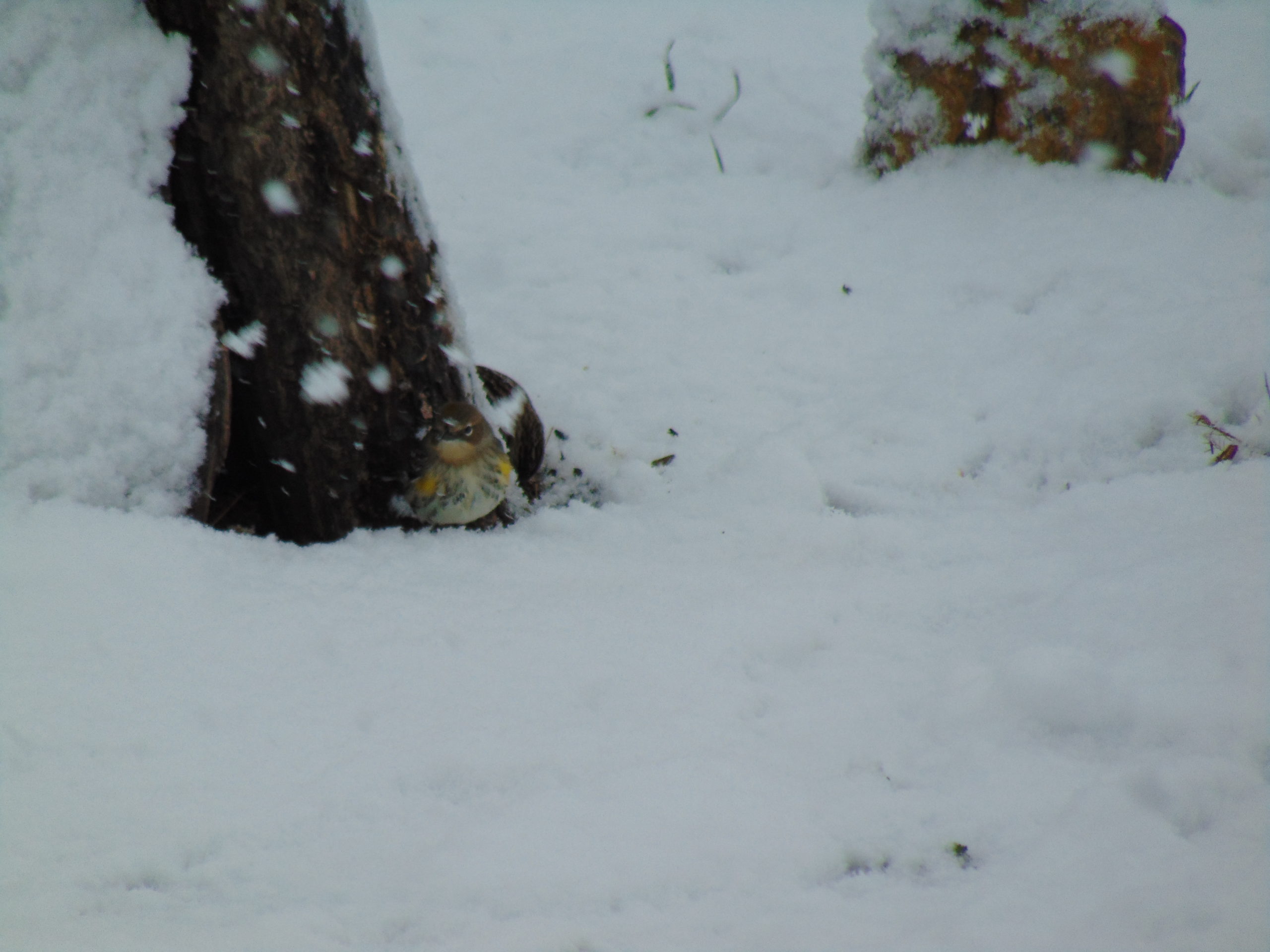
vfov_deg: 1.7
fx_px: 32139
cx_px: 635
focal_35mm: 876
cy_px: 476
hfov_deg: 2.3
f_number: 5.9
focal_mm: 157.1
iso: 80
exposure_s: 1/320
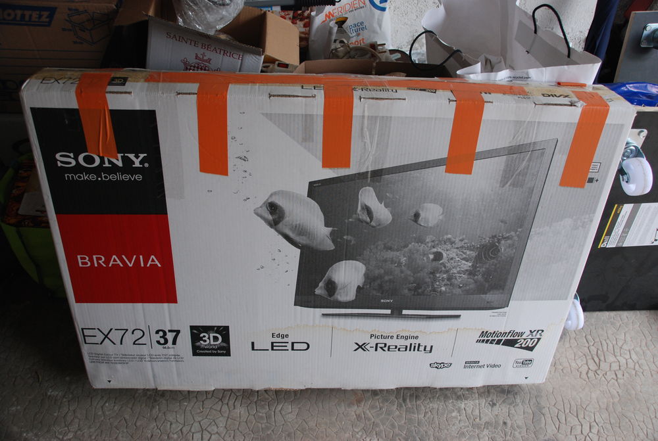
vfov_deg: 40.1
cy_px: 220
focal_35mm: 33
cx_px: 329
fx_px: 604
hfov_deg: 57.1
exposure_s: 1/100
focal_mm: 22
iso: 400
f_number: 5
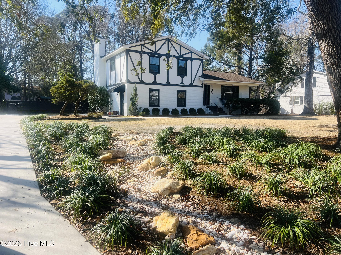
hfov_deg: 67.3
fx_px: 256
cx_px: 170
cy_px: 128
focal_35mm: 26
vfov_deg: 53.1
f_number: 1.5
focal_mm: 5.7
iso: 50
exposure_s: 1/1621
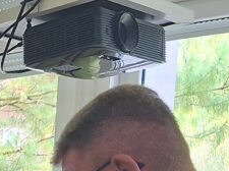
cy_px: 318
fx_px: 852
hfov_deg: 14.2
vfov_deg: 10.7
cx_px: -130
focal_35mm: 129
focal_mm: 5.54
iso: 80
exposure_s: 1/100
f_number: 1.8
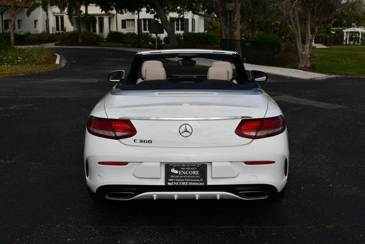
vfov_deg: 26.0
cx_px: 182
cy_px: 122
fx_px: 528
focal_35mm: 52
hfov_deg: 38.2
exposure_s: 1/400
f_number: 10
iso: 100
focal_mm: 26
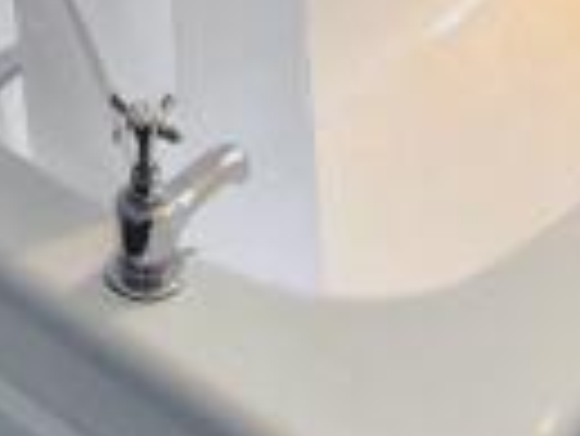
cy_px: -445
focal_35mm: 103
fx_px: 1727
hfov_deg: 18.6
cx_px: 27
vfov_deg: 12.6
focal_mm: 1.74
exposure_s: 1/50
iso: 320
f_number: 2.2
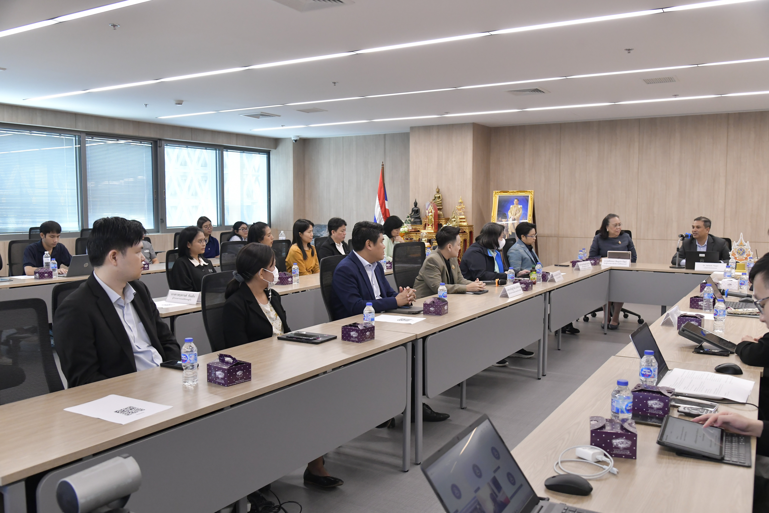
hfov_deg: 61.9
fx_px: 641
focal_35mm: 30
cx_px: 384
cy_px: 256
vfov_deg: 43.6
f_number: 5.6
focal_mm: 30
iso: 3200
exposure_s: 1/160
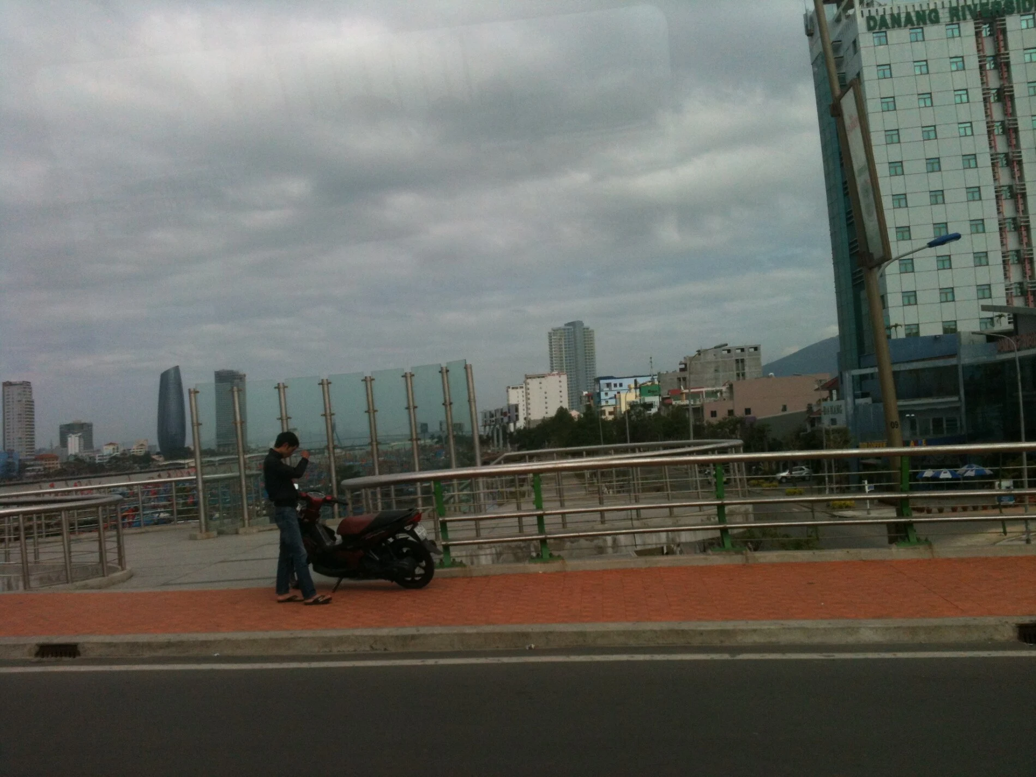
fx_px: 1047
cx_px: 518
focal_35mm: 35
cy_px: 388
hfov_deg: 52.6
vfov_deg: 40.7
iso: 64
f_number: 2.8
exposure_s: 1/2008
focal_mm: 3.85
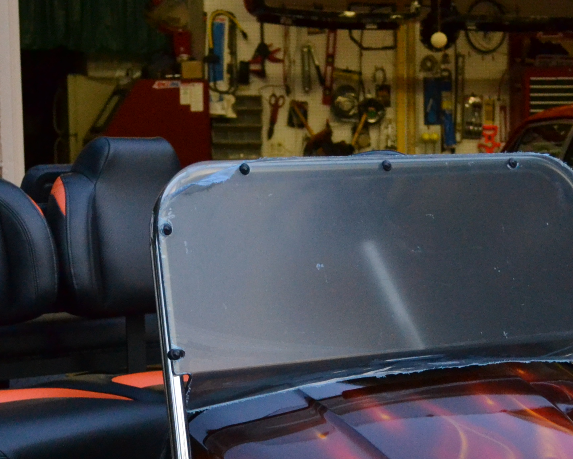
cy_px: 490
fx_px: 1815
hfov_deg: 17.9
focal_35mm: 107
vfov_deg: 14.1
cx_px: 366
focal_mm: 26
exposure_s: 1/500
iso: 2000
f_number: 4.2
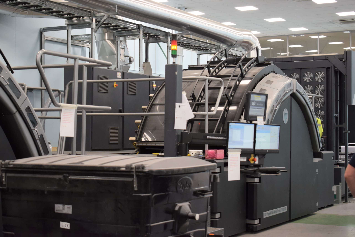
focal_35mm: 72
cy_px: 118
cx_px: 178
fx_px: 710
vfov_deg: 18.9
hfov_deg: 28.1
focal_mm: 48
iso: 1400
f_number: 5.3
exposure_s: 1/60
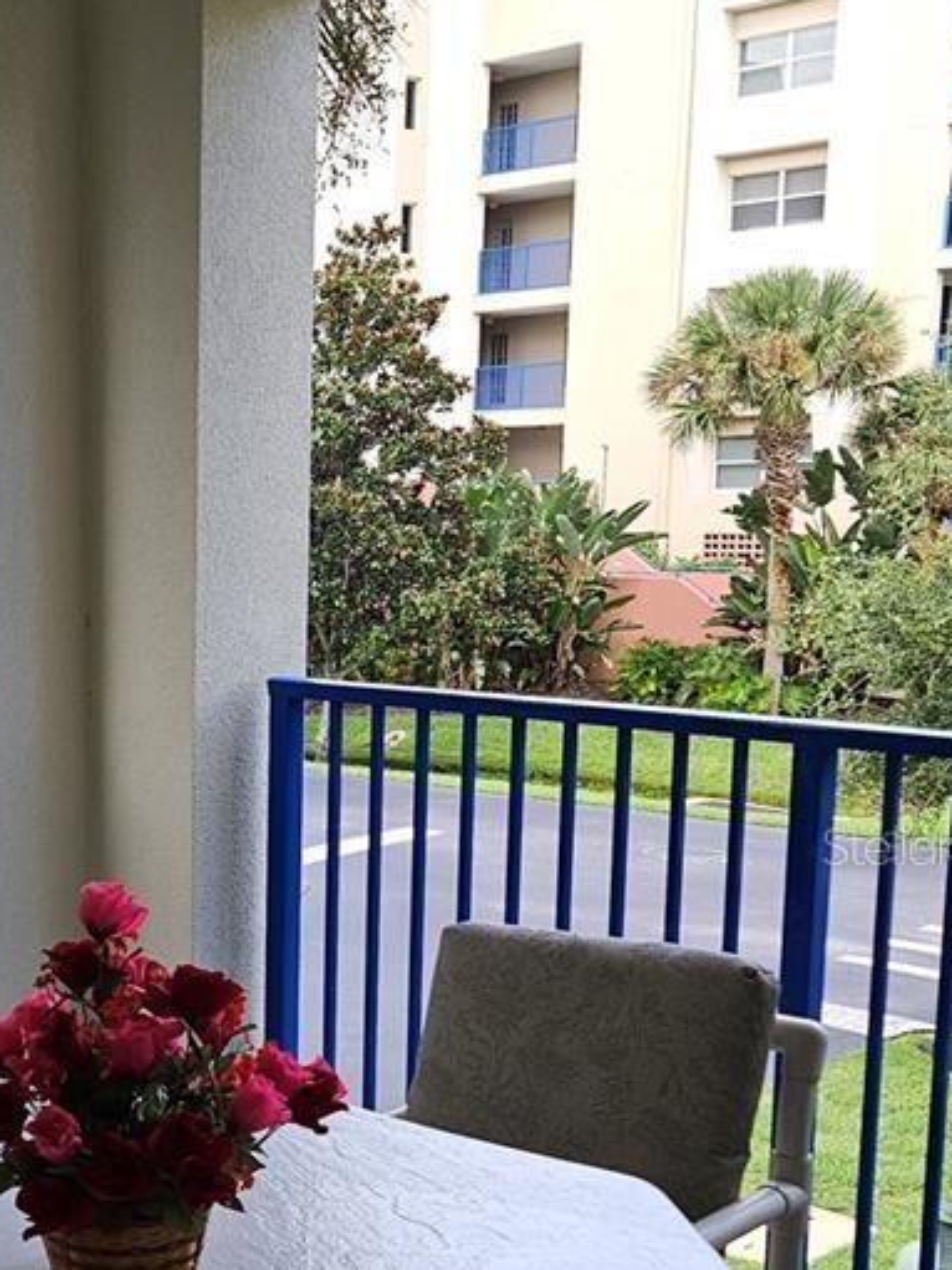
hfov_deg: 25.3
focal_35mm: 54
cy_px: 845
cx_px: -62
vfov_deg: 35.2
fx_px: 1981
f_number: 1.8
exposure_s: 1/177
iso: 25
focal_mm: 5.4
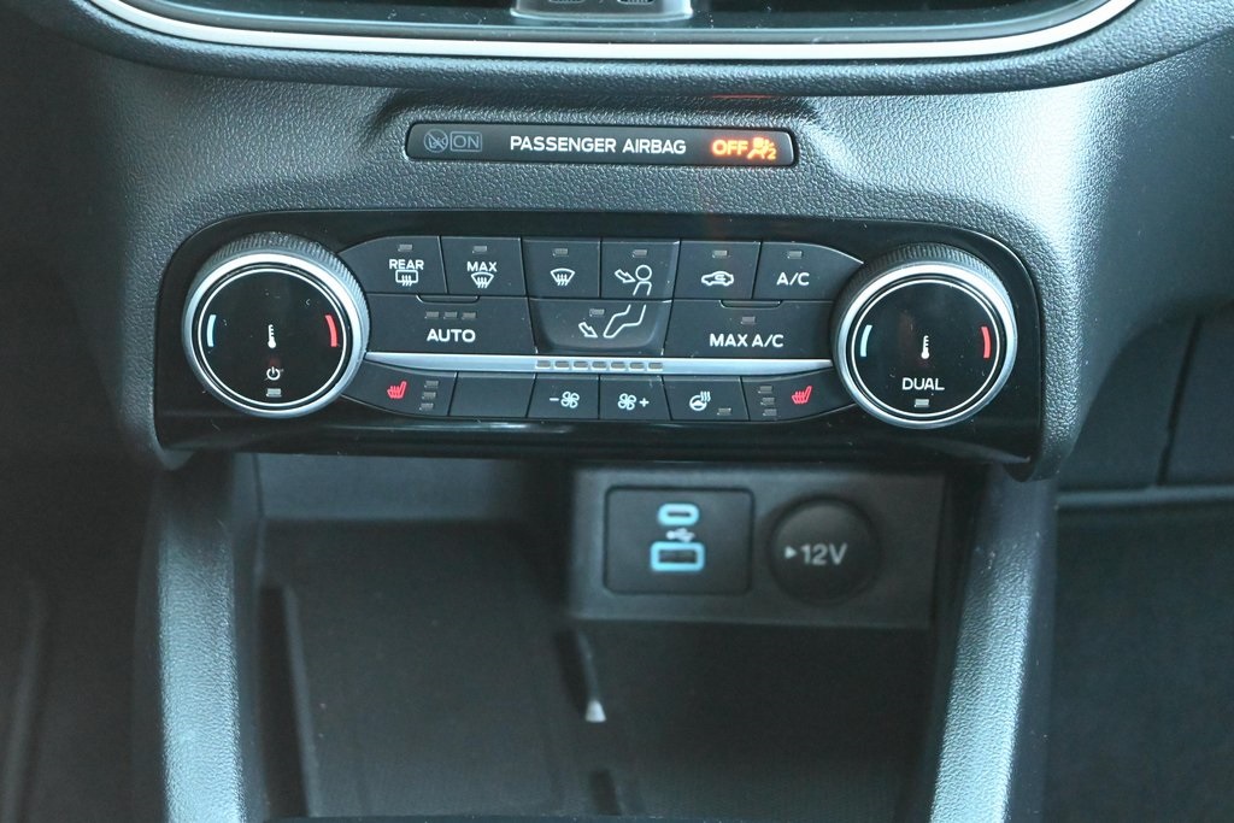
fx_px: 2571
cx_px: 617
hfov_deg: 27.0
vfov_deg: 18.2
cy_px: 412
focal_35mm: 75
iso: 9000
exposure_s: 1/60
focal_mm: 50
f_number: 6.3
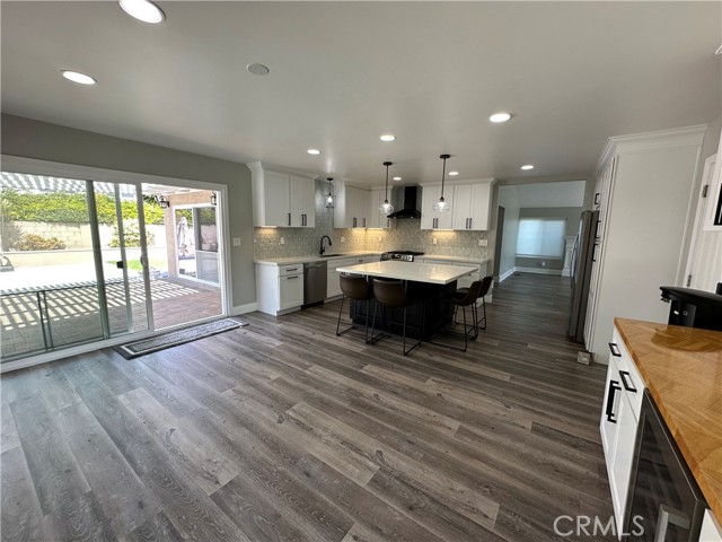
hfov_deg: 102.1
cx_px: 361
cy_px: 271
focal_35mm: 14
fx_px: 292
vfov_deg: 85.7
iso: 80
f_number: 2.2
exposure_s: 1/120
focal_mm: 2.22
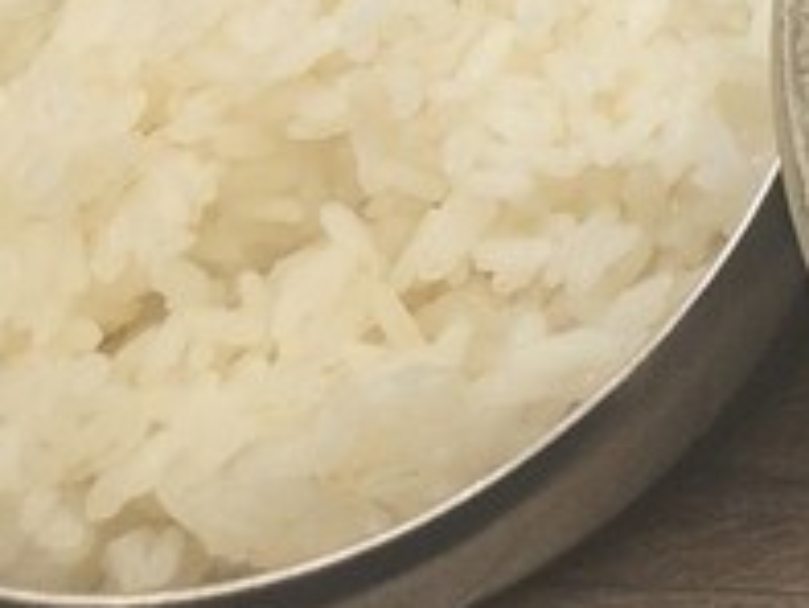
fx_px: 2455
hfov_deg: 15.7
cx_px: 1511
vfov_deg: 12.3
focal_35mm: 105
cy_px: -663
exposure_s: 1/120
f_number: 1.8
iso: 100
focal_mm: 5.4
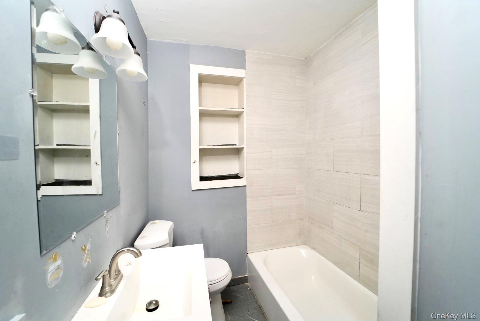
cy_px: 160
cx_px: 240
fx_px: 187
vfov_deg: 81.3
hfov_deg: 104.2
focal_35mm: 14
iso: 1250
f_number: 4
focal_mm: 14
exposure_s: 1/160
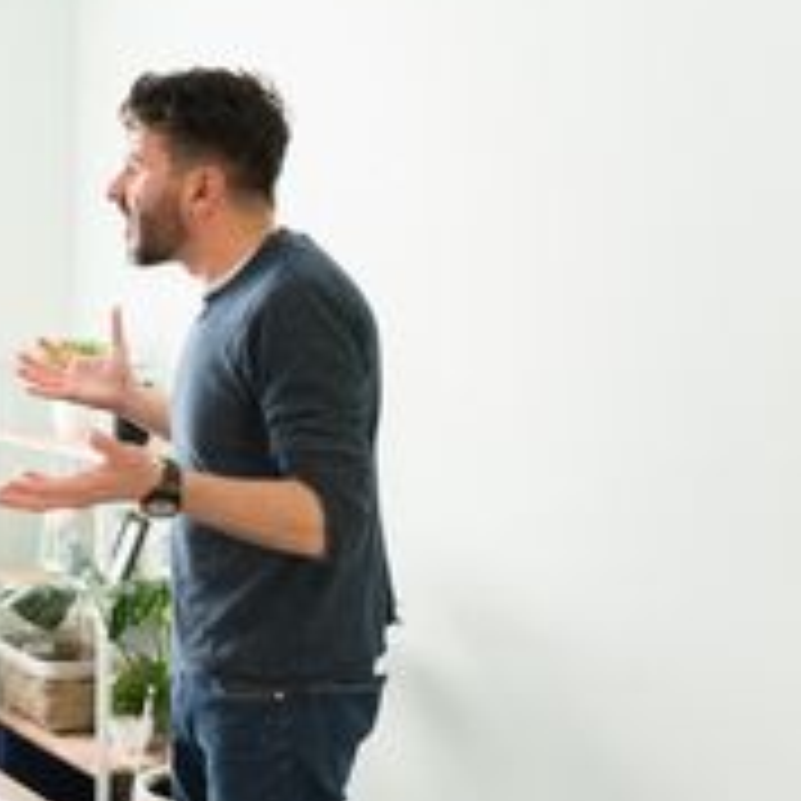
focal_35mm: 67
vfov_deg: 25.7
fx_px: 1754
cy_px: 466
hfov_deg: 24.2
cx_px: -63
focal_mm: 35
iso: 400
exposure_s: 1/160
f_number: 1.8
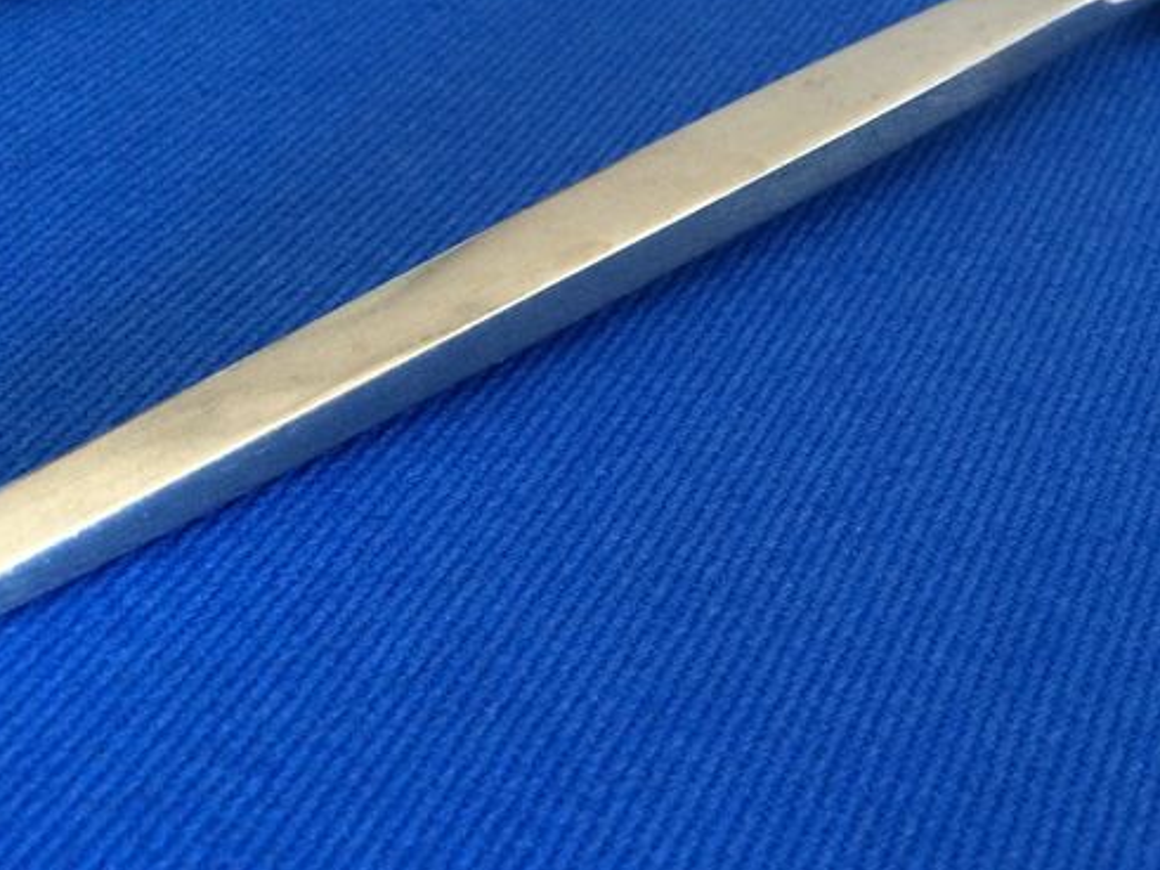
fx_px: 1843
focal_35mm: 55
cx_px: 791
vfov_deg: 26.5
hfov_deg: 34.6
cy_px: 323
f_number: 2.2
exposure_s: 1/30
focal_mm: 4.12
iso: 200
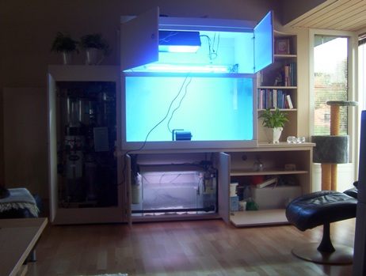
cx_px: 183
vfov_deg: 39.8
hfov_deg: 51.2
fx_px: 382
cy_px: 138
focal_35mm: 36
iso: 100
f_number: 2.76
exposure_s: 1/41.2
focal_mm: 5.54
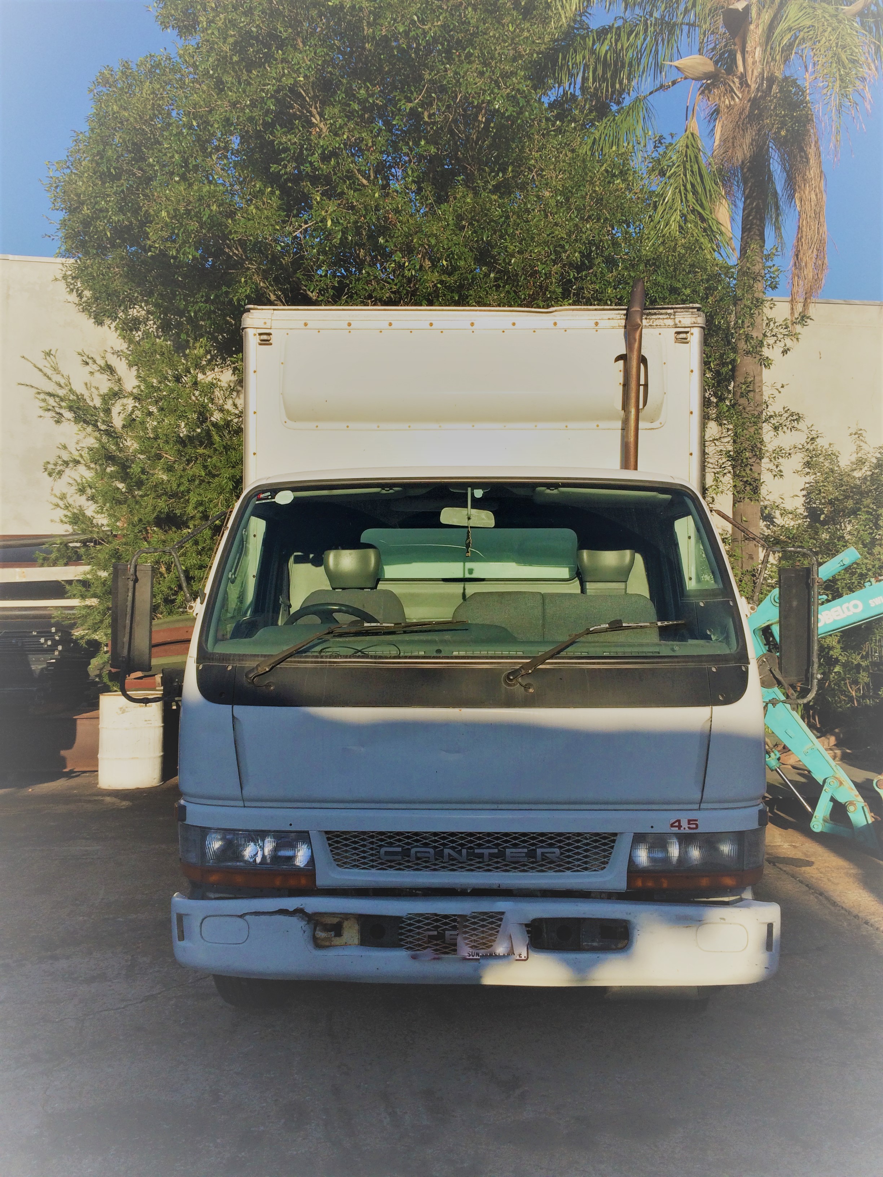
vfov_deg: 61.7
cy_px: 588
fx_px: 986
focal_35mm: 29
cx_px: 442
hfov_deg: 48.2
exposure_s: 1/2283
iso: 32
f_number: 2.2
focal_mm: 4.15
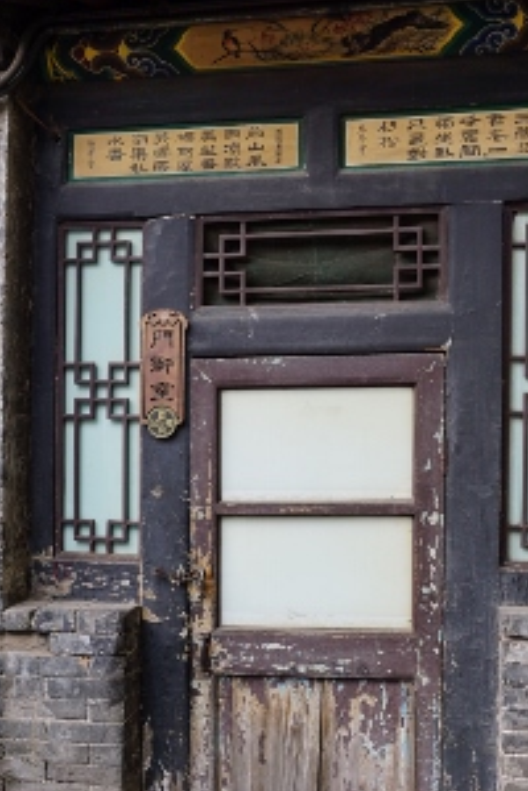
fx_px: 968
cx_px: 279
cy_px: 451
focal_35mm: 44
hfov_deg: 30.5
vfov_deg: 44.4
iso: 100
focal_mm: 22
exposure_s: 1/60
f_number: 4.5
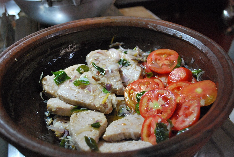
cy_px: 78
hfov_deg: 49.5
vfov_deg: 34.3
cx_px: 117
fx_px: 254
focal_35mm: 39
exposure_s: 1/25
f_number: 4.2
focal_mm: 26
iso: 1600
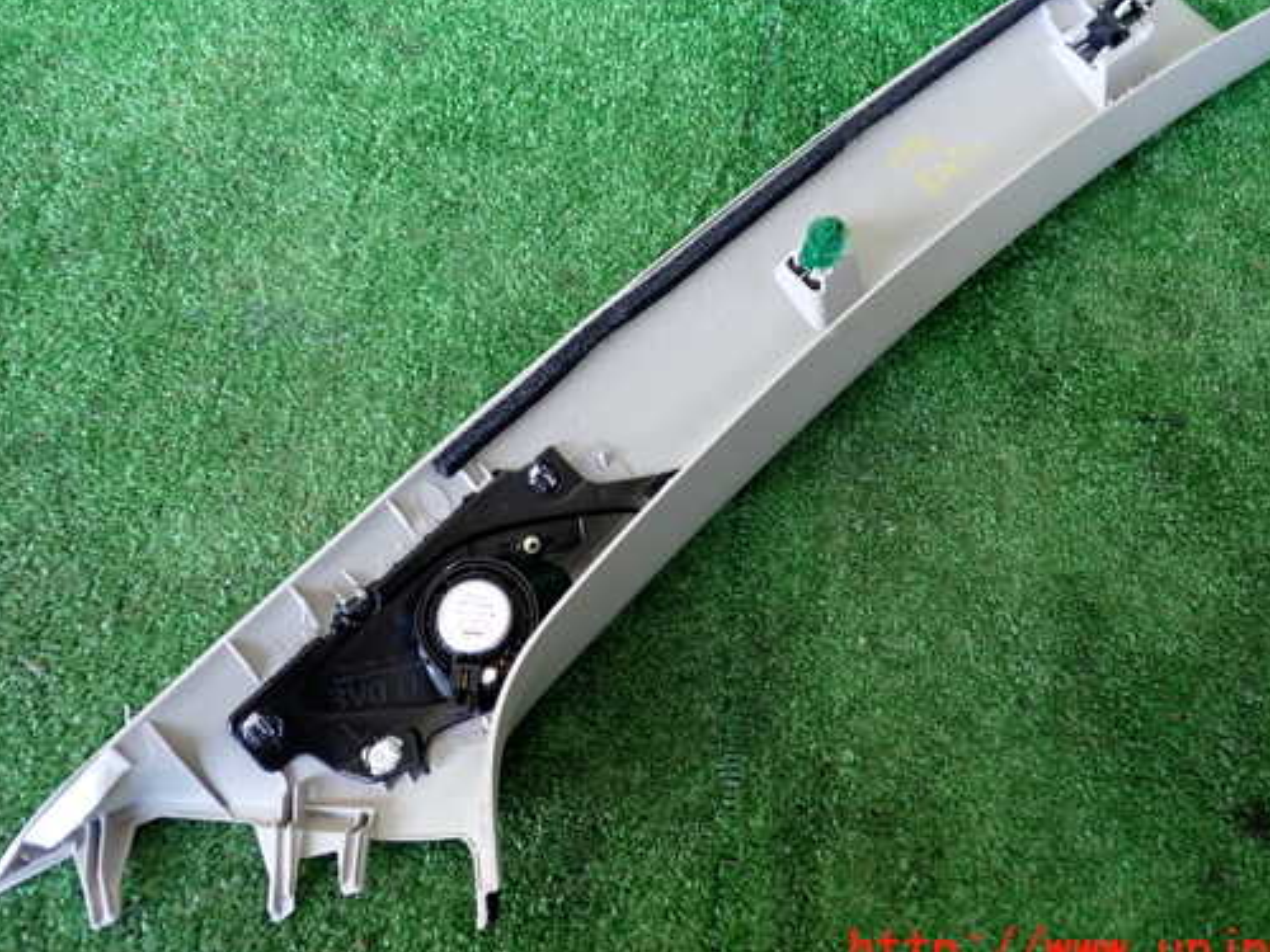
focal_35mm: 36
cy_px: 414
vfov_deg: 39.6
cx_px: 660
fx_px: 1321
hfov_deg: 51.3
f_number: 2.3
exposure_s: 1/30
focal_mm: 5.4
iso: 200
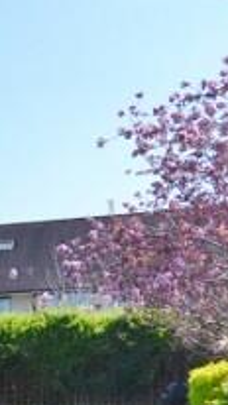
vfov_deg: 25.3
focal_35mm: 78
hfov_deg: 13.4
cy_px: 443
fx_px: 838
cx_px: -224
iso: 100
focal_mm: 10
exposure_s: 1/200
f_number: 7.1
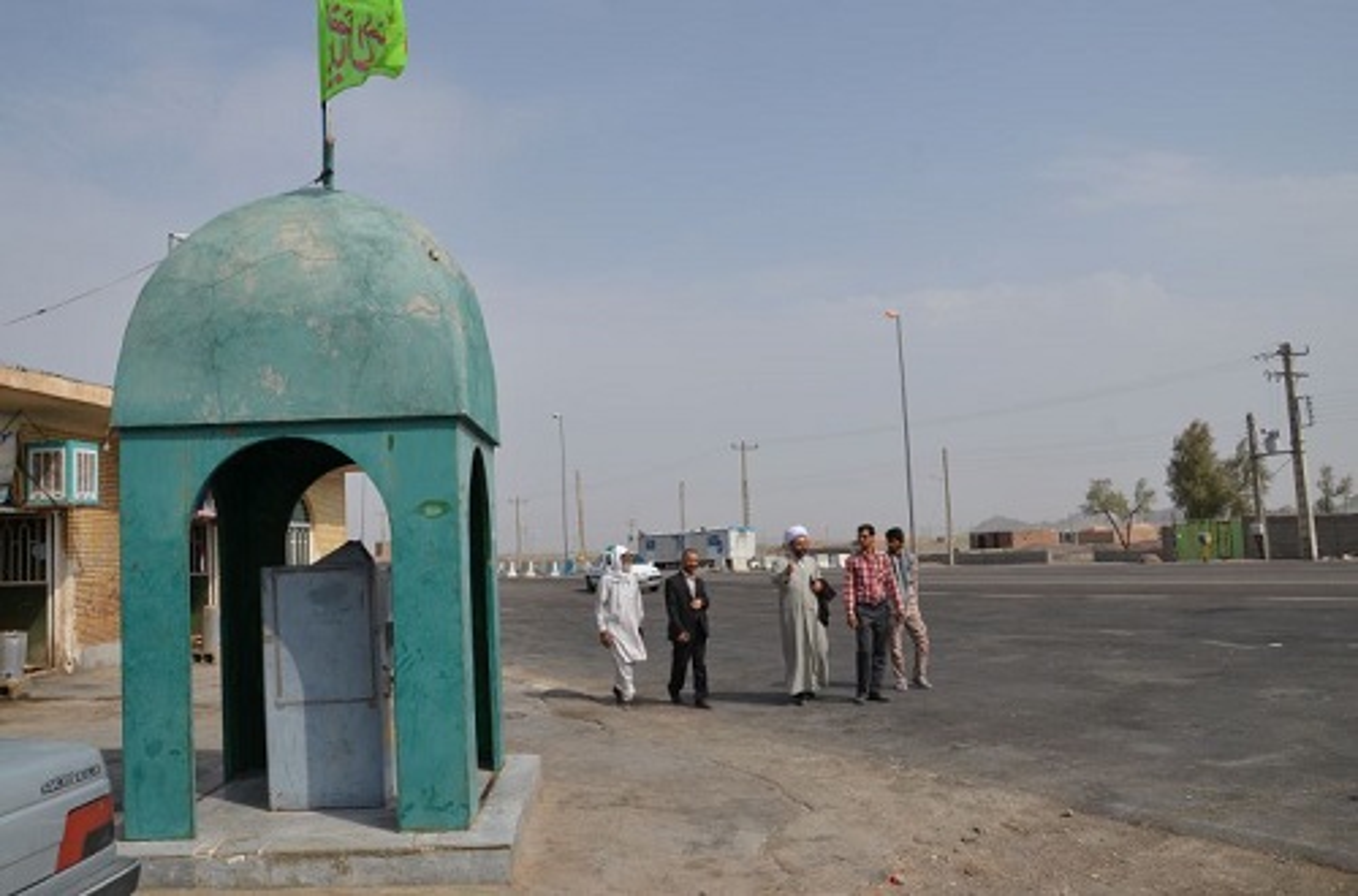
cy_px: 448
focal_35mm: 27
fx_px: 1015
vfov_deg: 47.6
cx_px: 679
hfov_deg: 67.5
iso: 100
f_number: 9
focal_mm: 18
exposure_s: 1/320
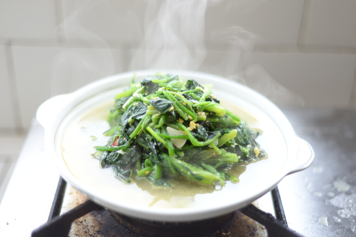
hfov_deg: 39.6
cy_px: 118
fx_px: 494
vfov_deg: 27.0
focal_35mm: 50
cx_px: 178
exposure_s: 1/160
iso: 200
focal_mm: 50
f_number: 1.8
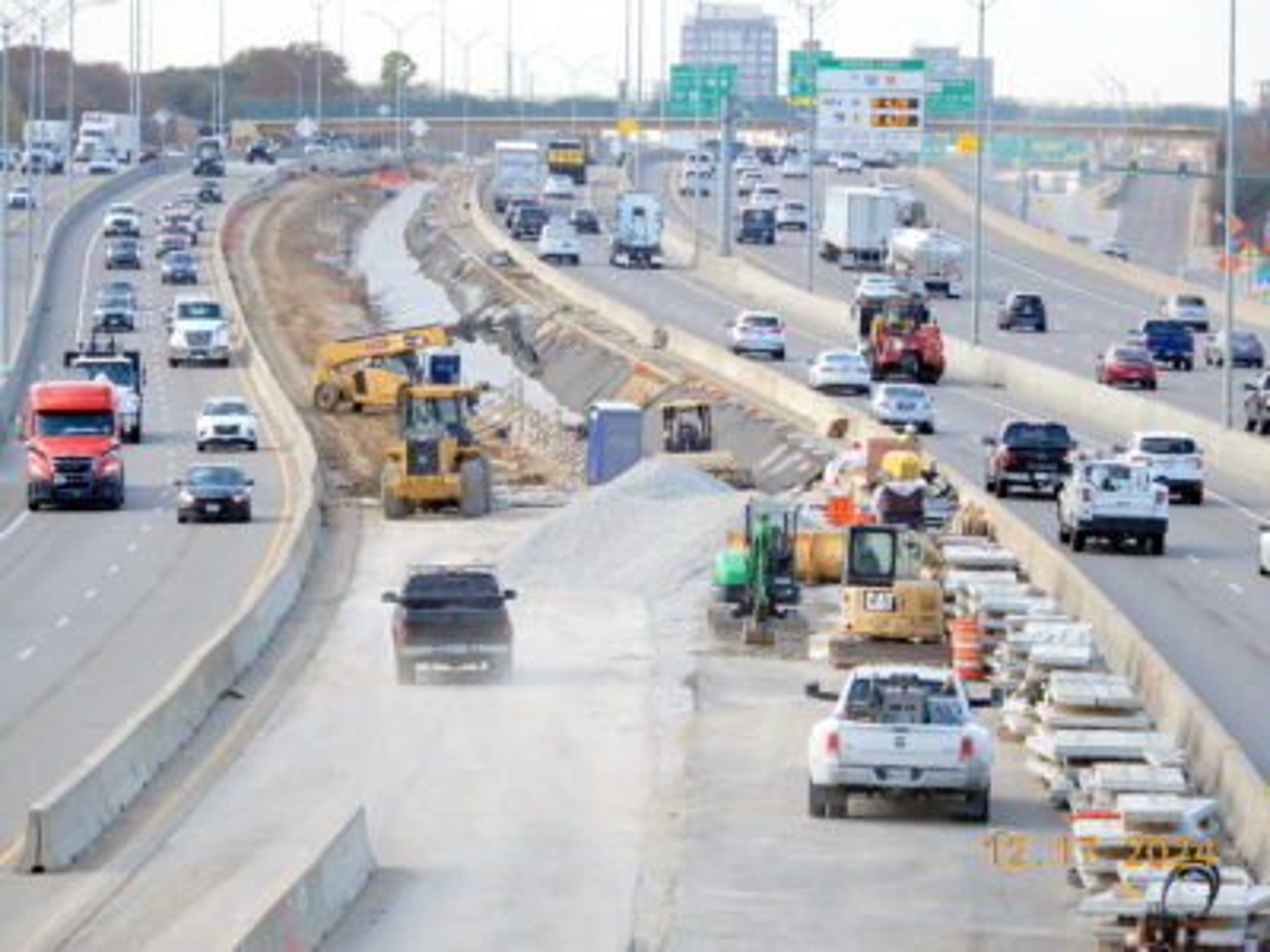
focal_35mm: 250
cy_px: 476
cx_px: 635
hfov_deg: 7.9
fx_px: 9172
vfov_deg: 5.9
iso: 80
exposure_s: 1/200
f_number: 5.6
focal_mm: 44.6
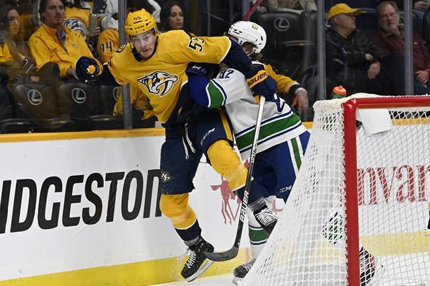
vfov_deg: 9.5
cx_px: 215
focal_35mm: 145
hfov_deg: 14.2
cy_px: 143
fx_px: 1731
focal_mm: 145
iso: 5000
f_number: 4.5
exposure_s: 1/2500
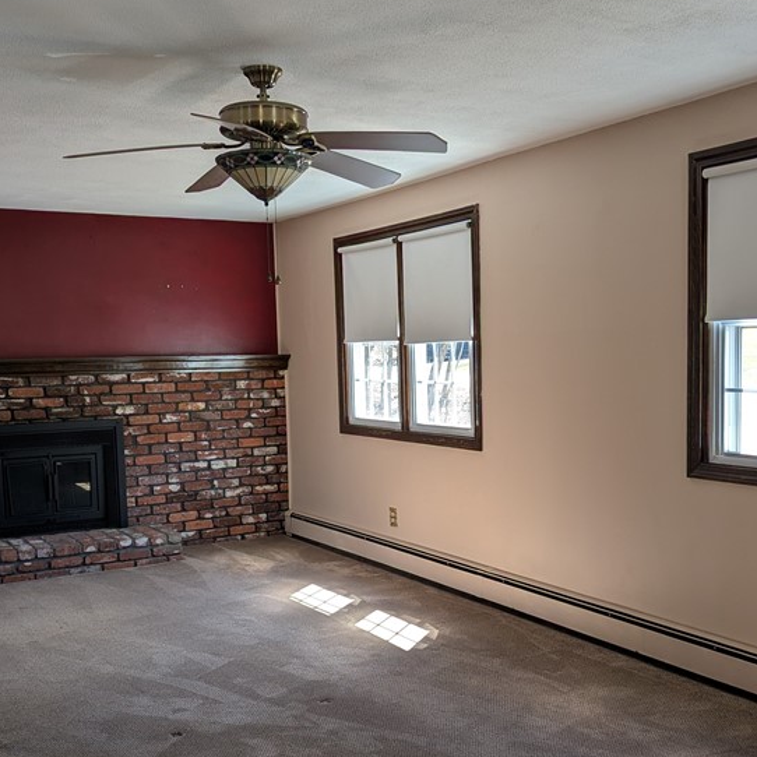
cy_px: 448
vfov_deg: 41.7
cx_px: 376
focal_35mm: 40
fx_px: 990
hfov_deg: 41.9
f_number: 1.85
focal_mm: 6.81
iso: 62
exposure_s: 1/125
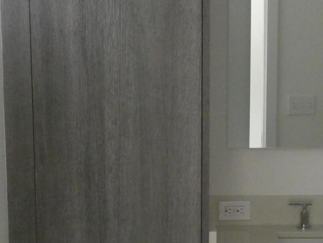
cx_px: 219
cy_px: 174
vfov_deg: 18.3
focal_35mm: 80
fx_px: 746
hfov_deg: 24.3
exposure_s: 1/125
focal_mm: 6.7
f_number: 3.7
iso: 1600
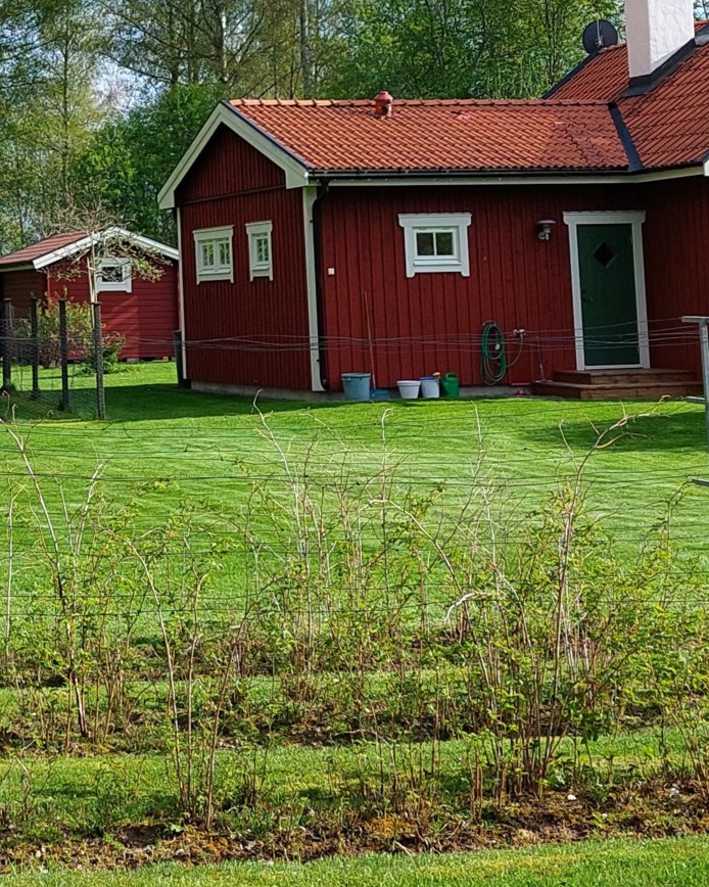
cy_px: 71
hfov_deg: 18.6
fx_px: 2125
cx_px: 72
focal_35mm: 81
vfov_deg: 22.9
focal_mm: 5.23
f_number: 1.8
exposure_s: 1/1301
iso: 40
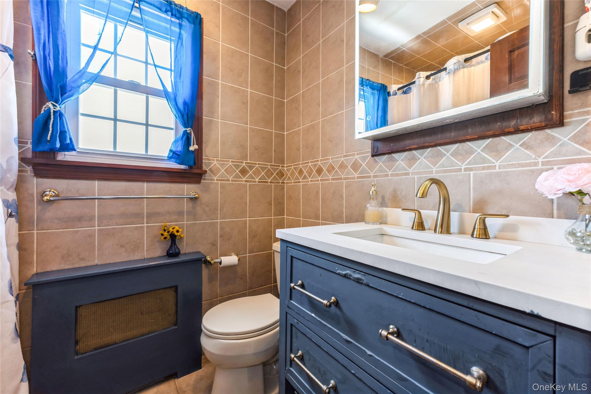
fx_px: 230
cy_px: 197
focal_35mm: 14
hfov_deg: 104.3
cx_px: 296
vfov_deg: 81.2
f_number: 11
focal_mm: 14
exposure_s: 1/1.67
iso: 100
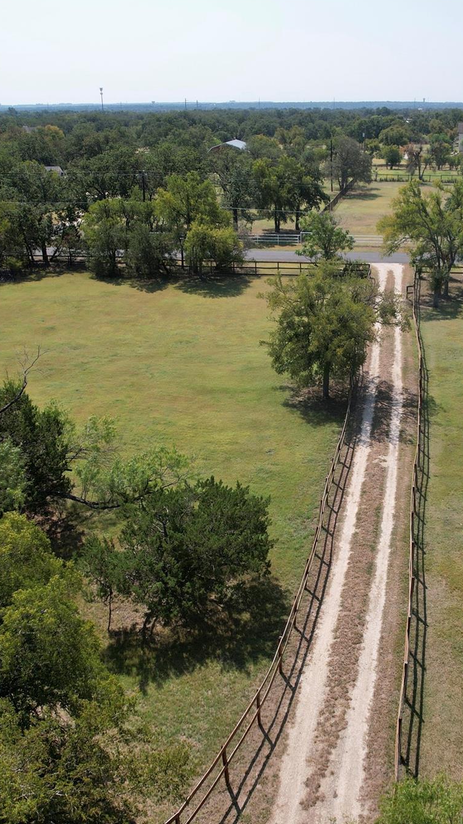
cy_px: 410
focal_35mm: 35
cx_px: 315
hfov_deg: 33.4
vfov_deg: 56.6
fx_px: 764
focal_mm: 8.38
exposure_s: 1/2000
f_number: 2.8
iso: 100
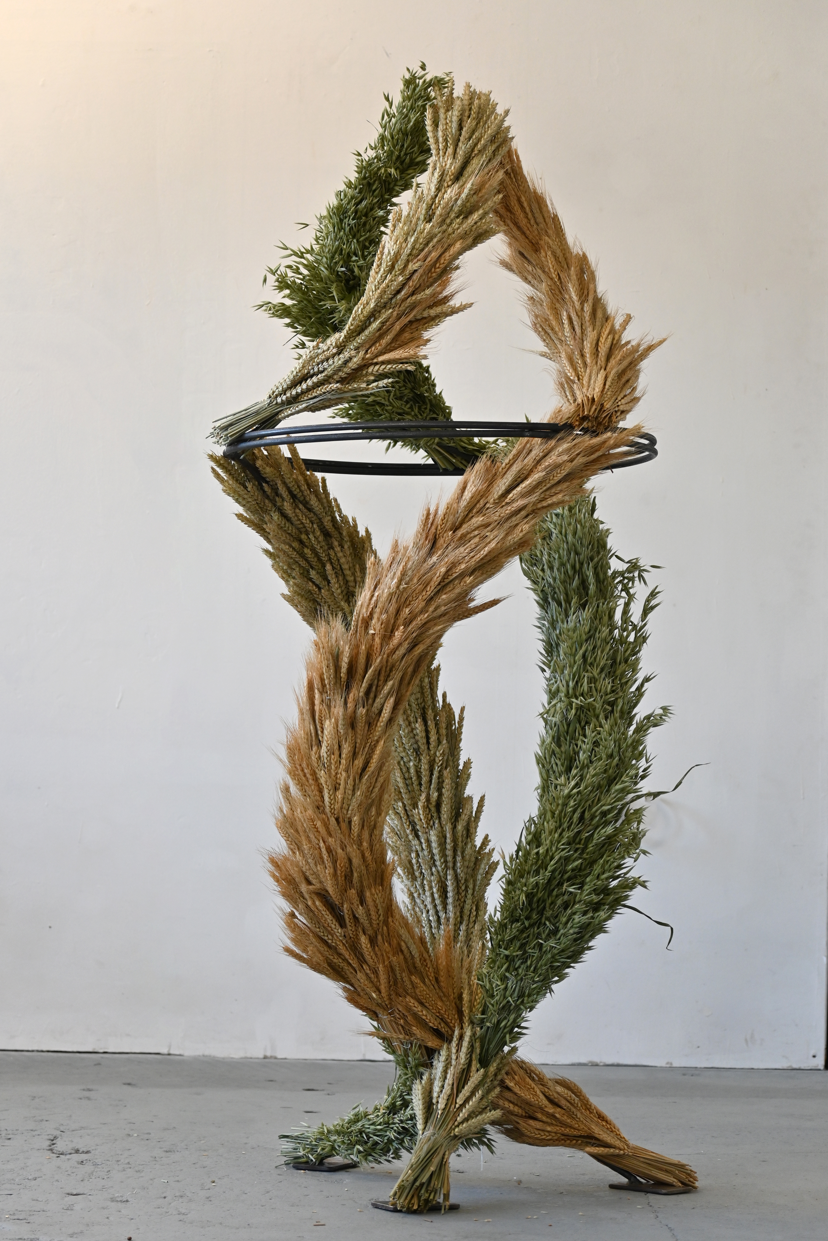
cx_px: 414
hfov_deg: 12.9
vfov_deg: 19.2
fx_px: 3674
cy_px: 620
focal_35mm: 106
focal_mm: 71
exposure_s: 1/50
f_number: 5
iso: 450
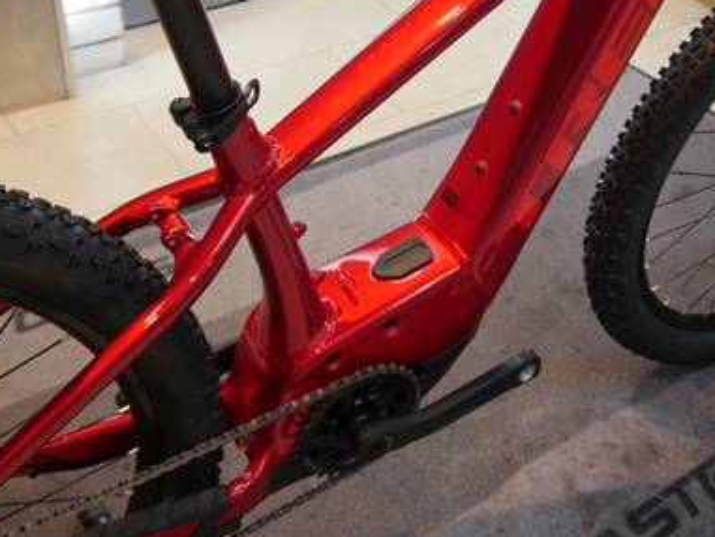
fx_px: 971
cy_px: 103
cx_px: 400
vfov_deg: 30.1
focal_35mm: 47
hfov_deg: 40.4
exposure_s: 1/60
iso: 500
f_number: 3.5
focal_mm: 14
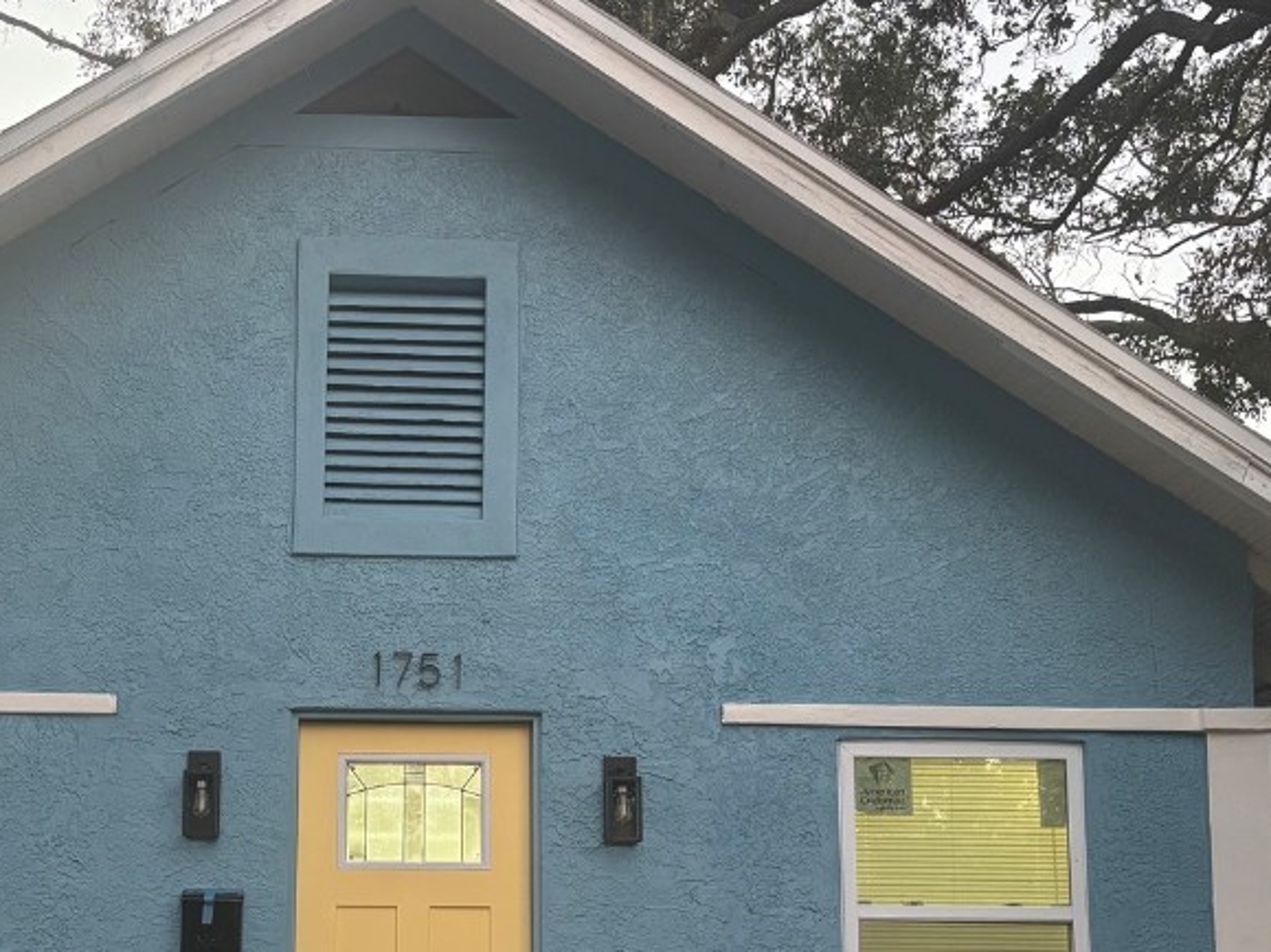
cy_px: 818
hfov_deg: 40.6
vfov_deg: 30.4
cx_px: 391
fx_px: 1689
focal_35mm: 46
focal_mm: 5.96
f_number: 1.6
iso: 250
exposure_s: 1/60
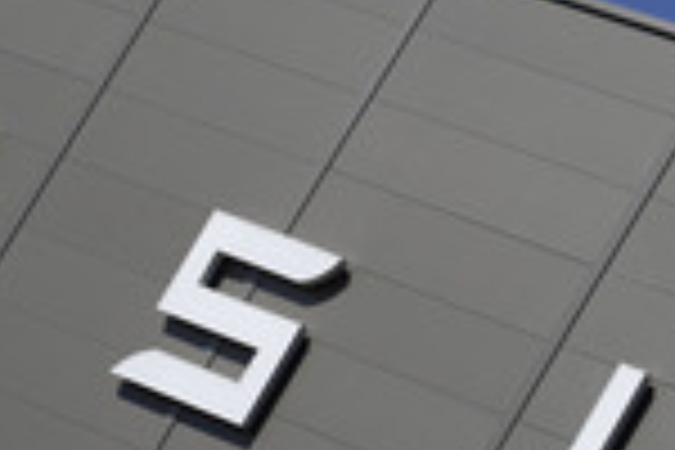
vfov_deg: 3.9
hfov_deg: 5.9
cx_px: 425
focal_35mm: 348
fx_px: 6524
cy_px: 180
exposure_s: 1/1000
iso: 100
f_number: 8
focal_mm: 116
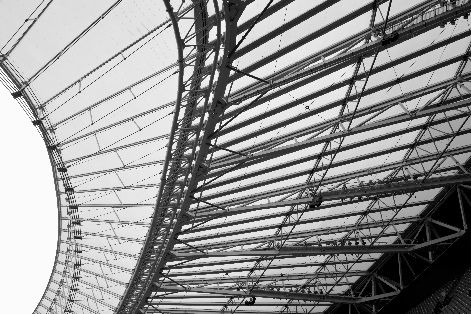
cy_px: 157
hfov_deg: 65.5
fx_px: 366
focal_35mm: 28
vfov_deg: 46.4
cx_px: 236
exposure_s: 1/125
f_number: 8
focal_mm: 28
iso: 200
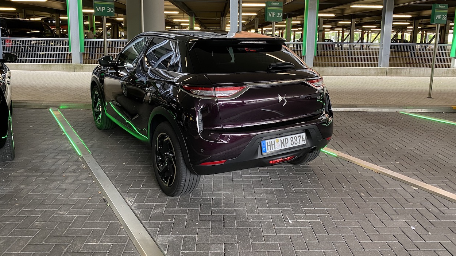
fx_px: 351
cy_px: 95
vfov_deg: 39.9
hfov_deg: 66.1
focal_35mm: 29
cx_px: 231
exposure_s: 1/49
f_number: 1.8
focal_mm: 4.25
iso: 80
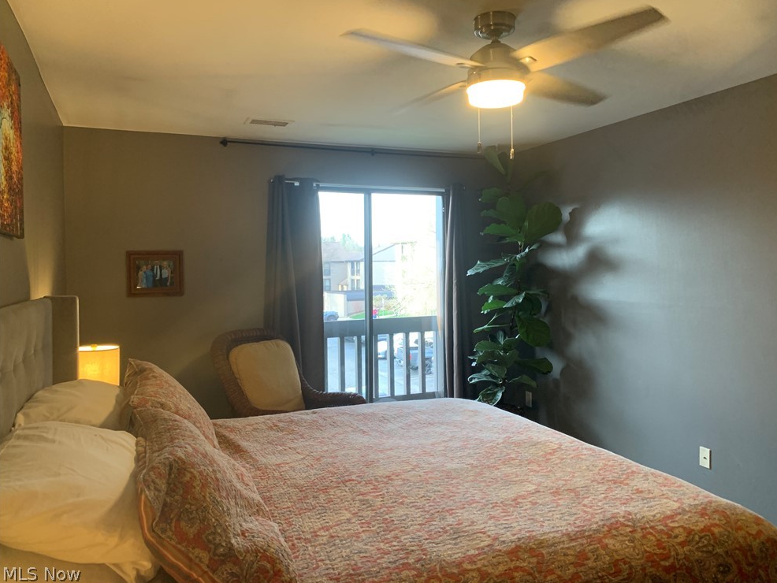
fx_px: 606
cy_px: 284
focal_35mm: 27
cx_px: 402
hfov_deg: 65.3
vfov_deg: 51.4
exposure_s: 1/60
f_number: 1.8
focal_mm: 4.25
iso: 200
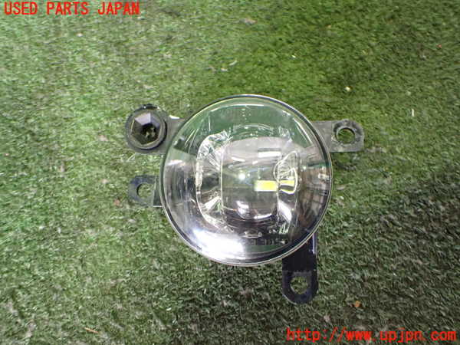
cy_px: 172
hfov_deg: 60.0
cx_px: 230
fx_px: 399
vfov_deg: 46.8
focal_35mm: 30
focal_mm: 5.4
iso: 800
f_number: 2.3
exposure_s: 1/50
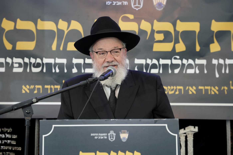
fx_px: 417
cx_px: 116
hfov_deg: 31.2
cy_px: 78
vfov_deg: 21.1
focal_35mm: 64
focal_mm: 64.5
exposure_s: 1/200
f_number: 4
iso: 2000
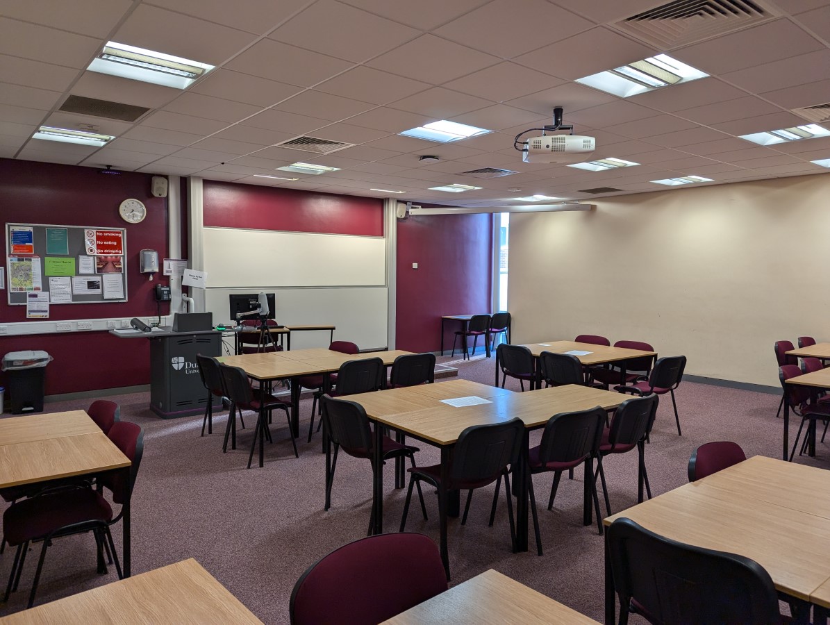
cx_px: 415
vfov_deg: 56.9
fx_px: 576
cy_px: 312
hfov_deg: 71.5
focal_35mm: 24
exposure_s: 1/50
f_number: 1.85
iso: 54
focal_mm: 6.81
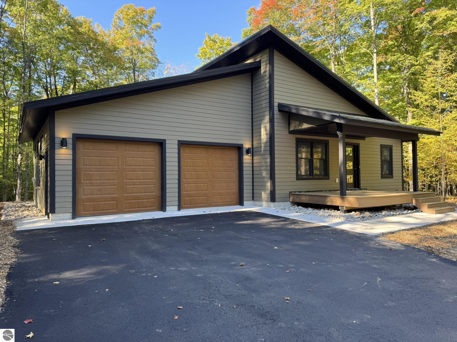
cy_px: 171
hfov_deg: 71.6
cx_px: 228
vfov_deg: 56.8
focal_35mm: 24
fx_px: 317
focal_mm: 6.76
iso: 80
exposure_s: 1/200
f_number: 1.78
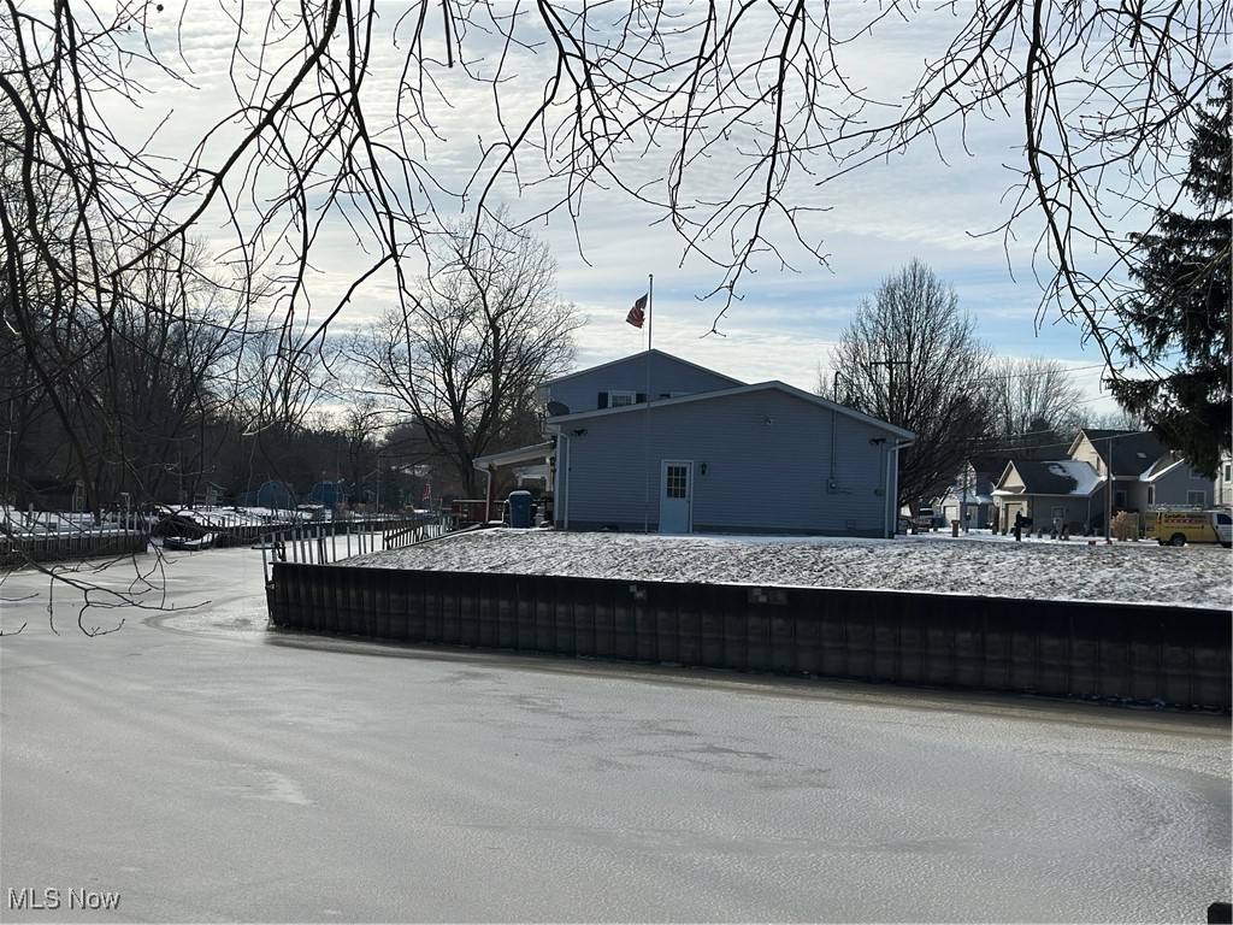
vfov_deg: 30.3
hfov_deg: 39.7
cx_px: 616
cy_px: 462
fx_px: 1710
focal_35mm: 48
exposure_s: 1/10870
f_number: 1.78
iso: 100
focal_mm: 6.86
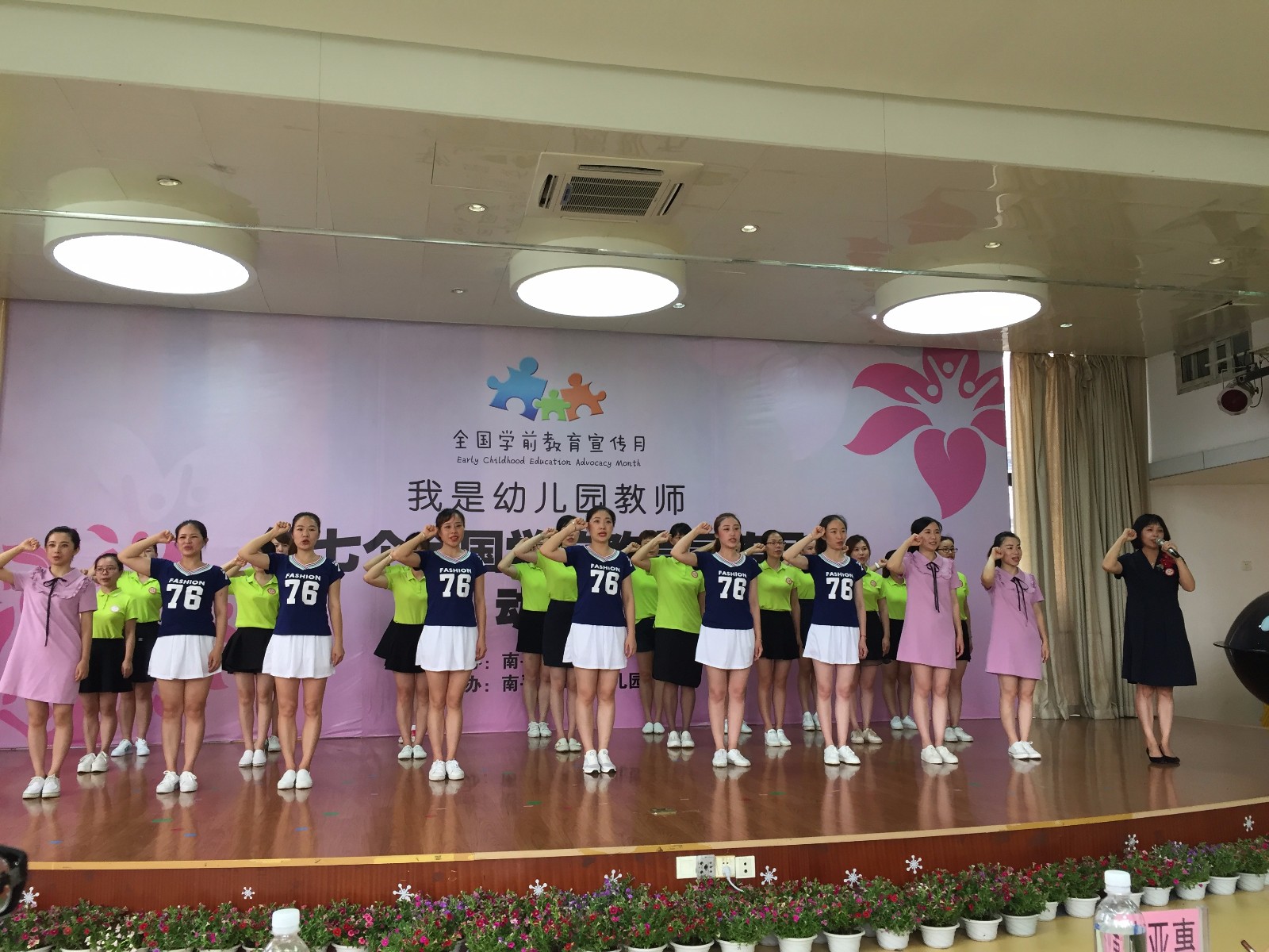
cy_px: 476
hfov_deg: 61.7
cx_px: 634
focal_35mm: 29
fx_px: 1063
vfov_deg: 48.2
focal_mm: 4.15
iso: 40
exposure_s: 1/33
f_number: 2.2
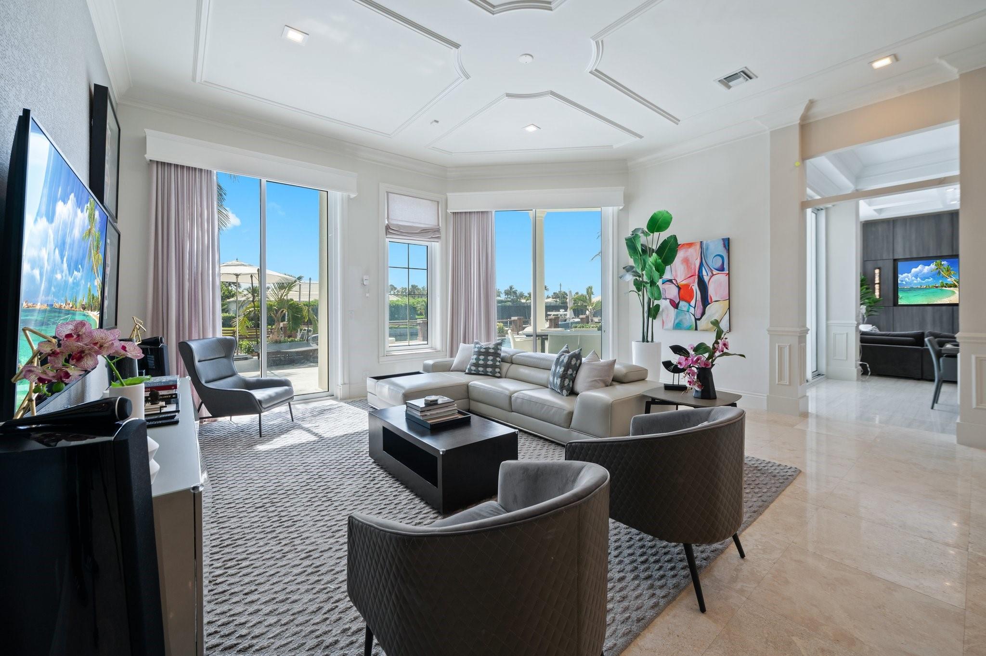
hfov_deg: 104.3
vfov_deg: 81.1
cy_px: 328
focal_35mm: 14
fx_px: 383
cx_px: 493
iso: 200
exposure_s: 1/30
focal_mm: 14
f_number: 8
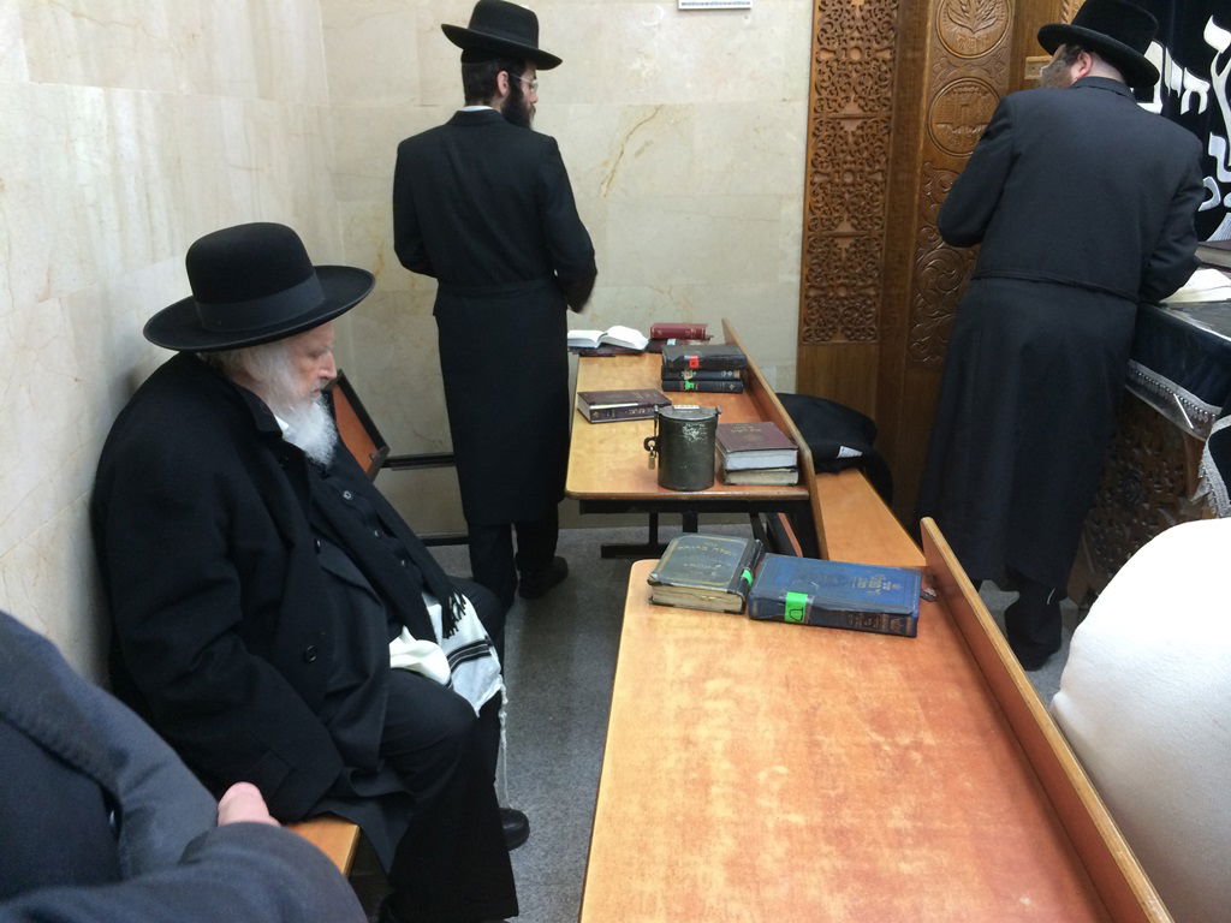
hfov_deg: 60.0
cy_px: 462
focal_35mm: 30
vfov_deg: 46.8
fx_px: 1067
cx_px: 616
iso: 125
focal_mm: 4.12
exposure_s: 1/30
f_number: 2.2
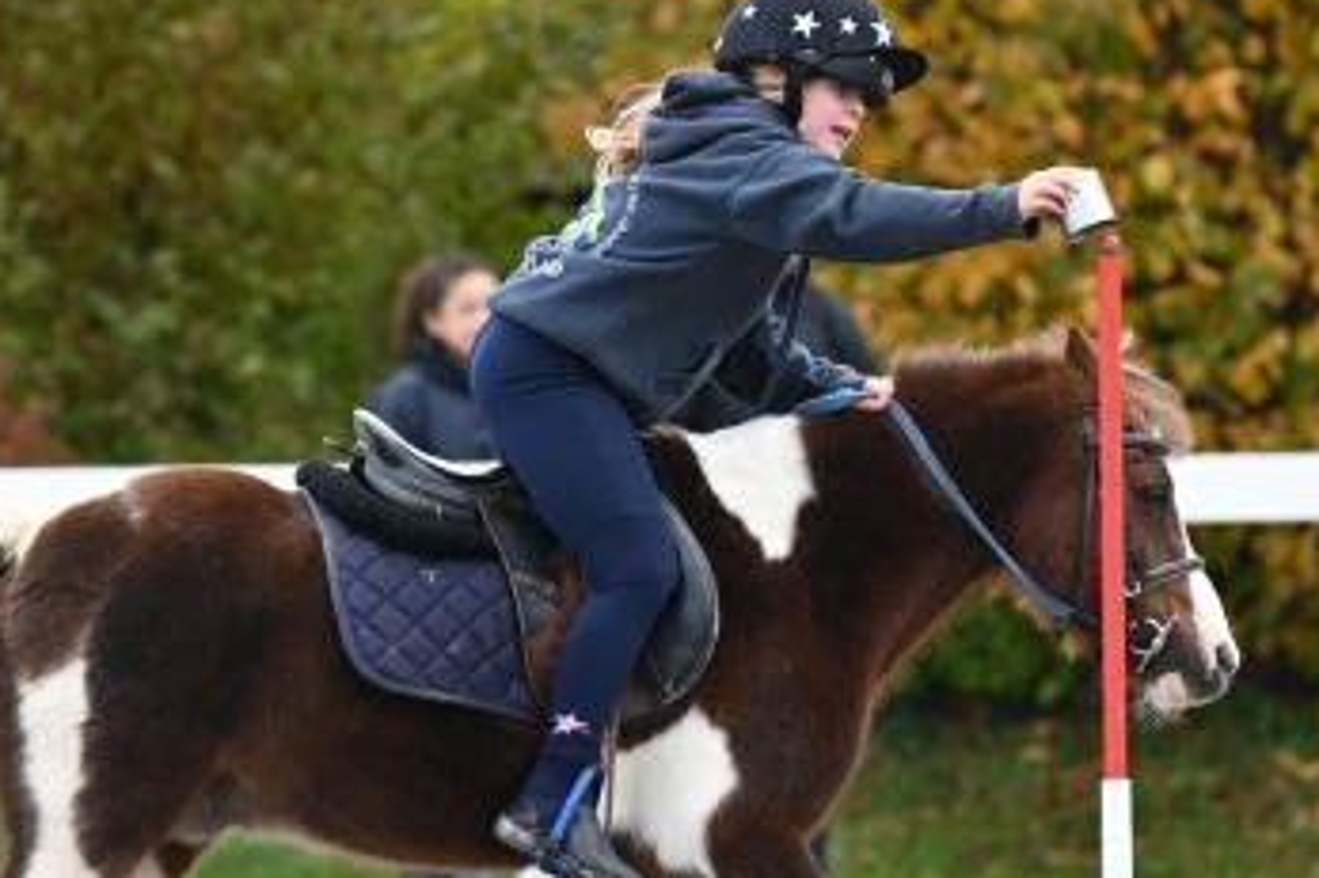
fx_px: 28673
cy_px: 468
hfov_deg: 2.6
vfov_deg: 1.8
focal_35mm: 783
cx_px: 566
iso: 2000
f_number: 5.3
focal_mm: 340
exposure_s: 1/640
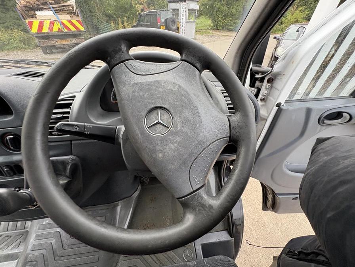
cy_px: 134
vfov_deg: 85.7
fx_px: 144
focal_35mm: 14
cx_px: 178
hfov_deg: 102.1
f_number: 2.2
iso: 64
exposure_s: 1/99
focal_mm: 2.22
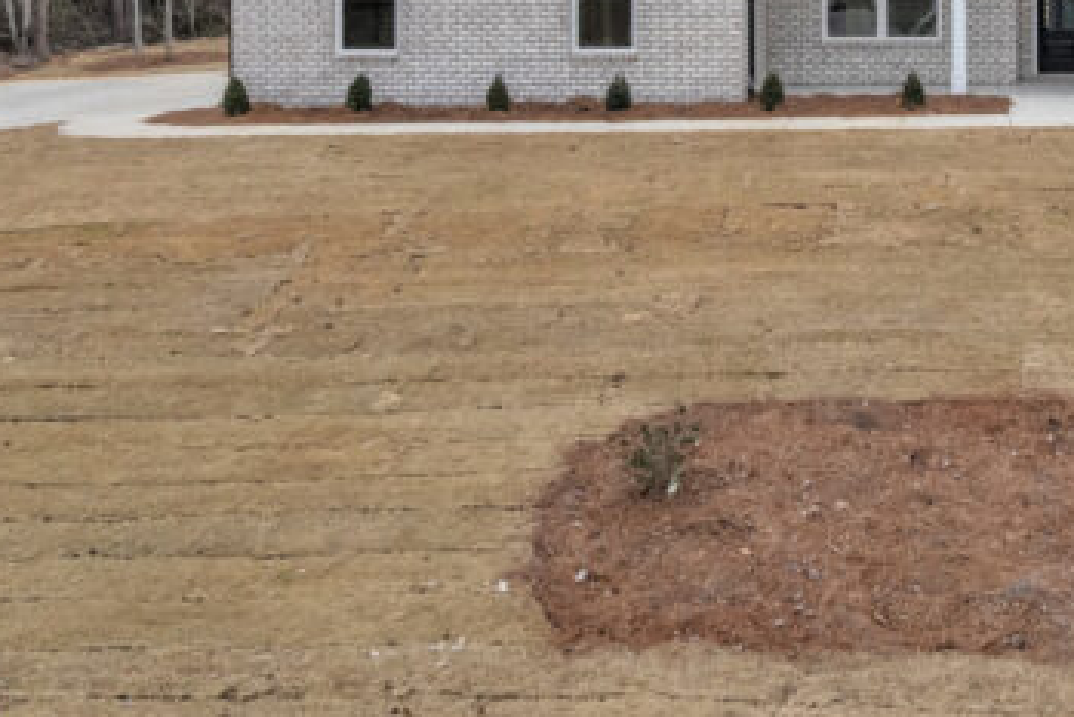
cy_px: -69
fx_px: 1522
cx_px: 960
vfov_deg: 24.7
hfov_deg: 36.5
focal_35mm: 51
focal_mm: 8.38
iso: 100
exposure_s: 1/60
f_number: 2.8
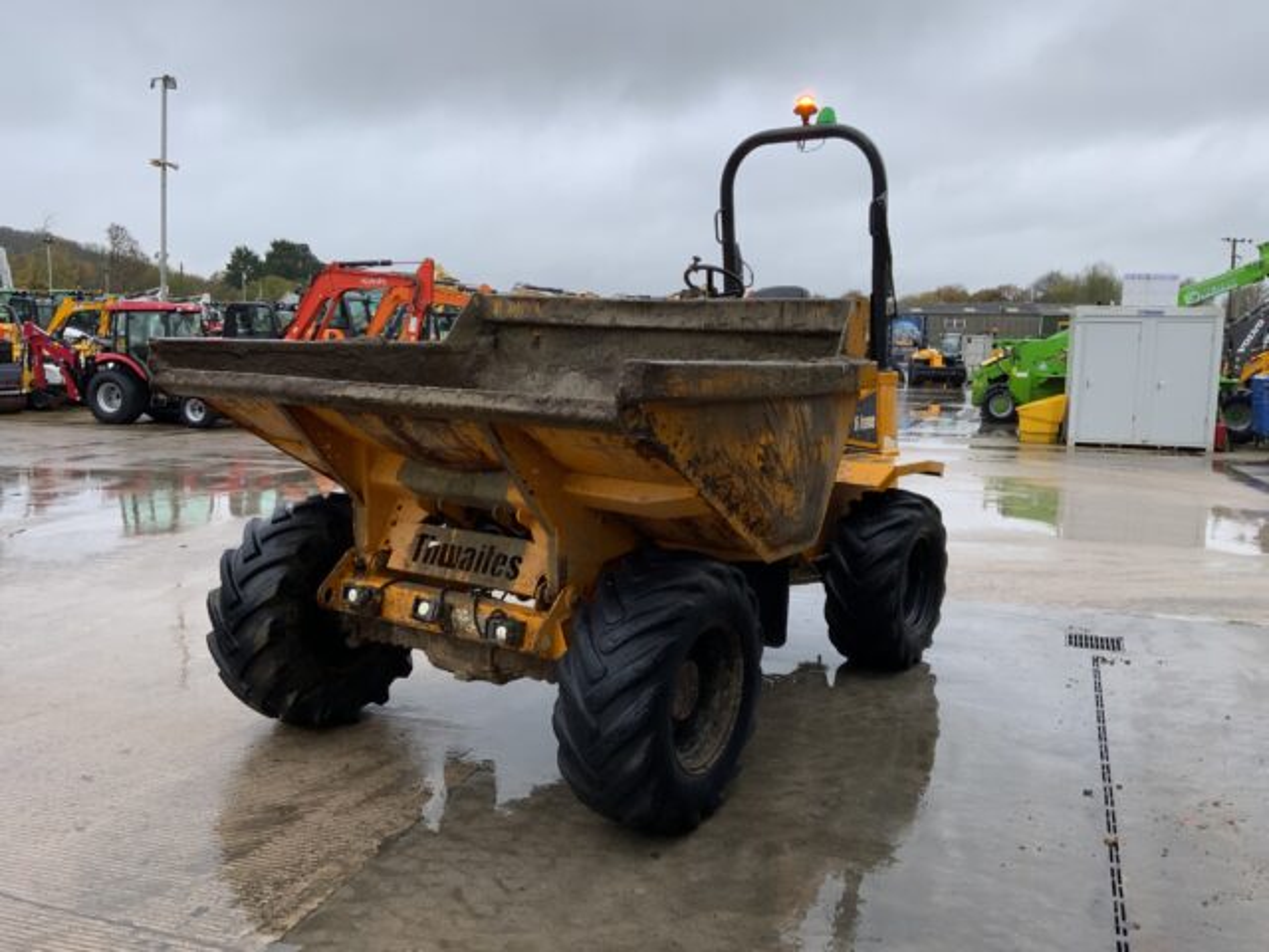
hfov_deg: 61.7
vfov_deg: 48.2
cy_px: 476
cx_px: 634
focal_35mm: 29
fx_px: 1063
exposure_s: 1/100
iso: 50
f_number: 1.8
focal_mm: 3
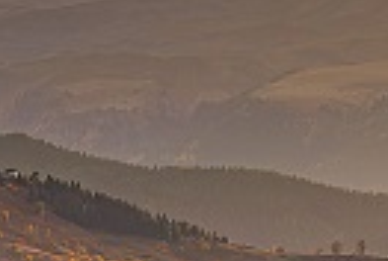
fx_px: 5725
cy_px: 208
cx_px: 163
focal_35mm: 530
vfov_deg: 2.6
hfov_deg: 3.9
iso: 64
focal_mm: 116
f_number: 4.5
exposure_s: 1/160
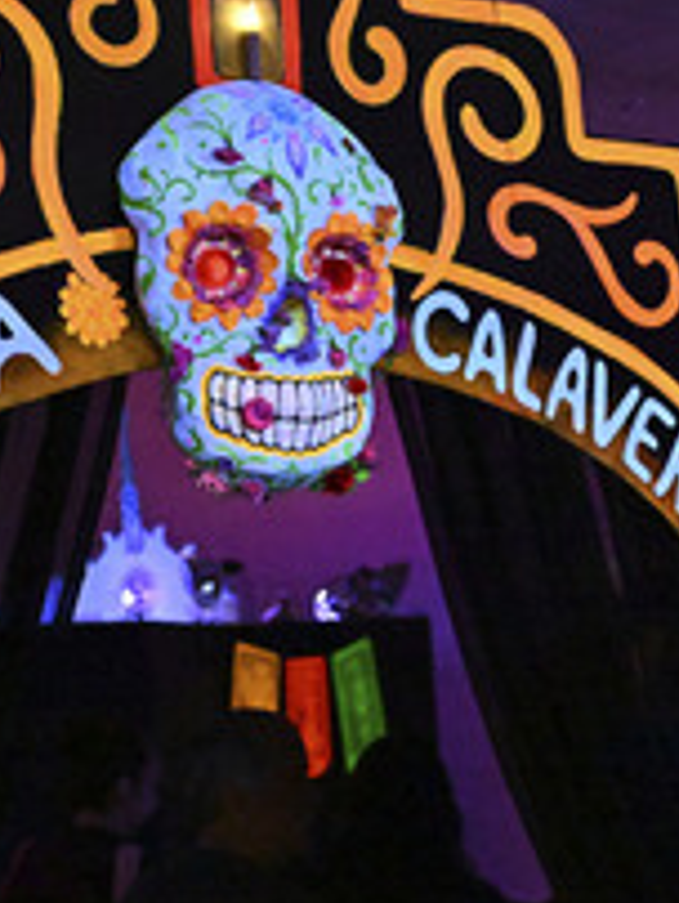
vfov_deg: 25.8
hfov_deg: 19.6
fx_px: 1957
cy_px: 304
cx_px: 185
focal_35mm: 75
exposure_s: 1/800
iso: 32000
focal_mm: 35
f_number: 2.2
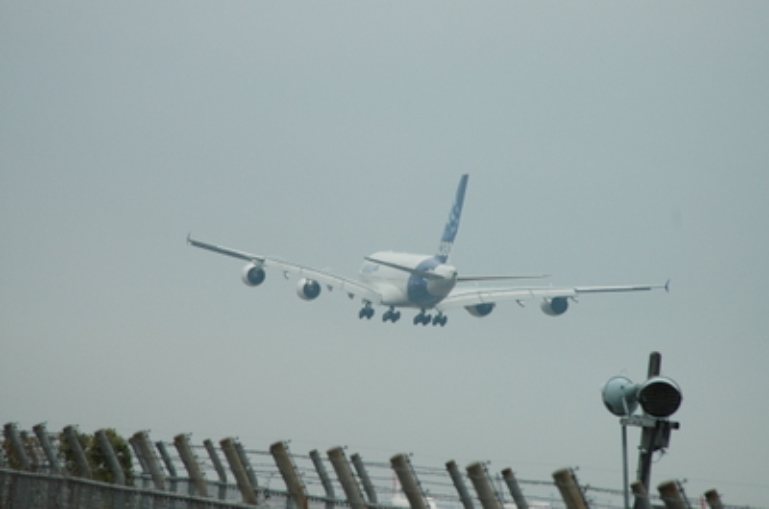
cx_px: 384
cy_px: 254
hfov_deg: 11.4
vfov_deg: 7.6
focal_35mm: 180
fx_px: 3837
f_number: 5.6
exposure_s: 1/800
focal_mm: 120
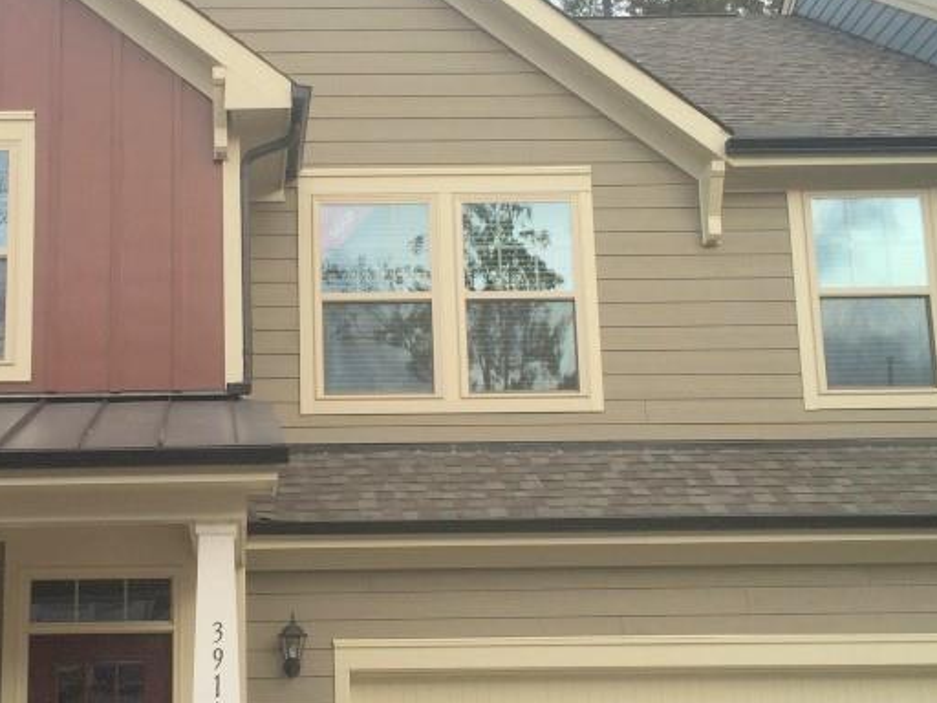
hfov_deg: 32.7
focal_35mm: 58
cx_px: 256
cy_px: 414
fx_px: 1570
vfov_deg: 25.2
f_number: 2.2
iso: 32
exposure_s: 1/243
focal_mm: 4.15
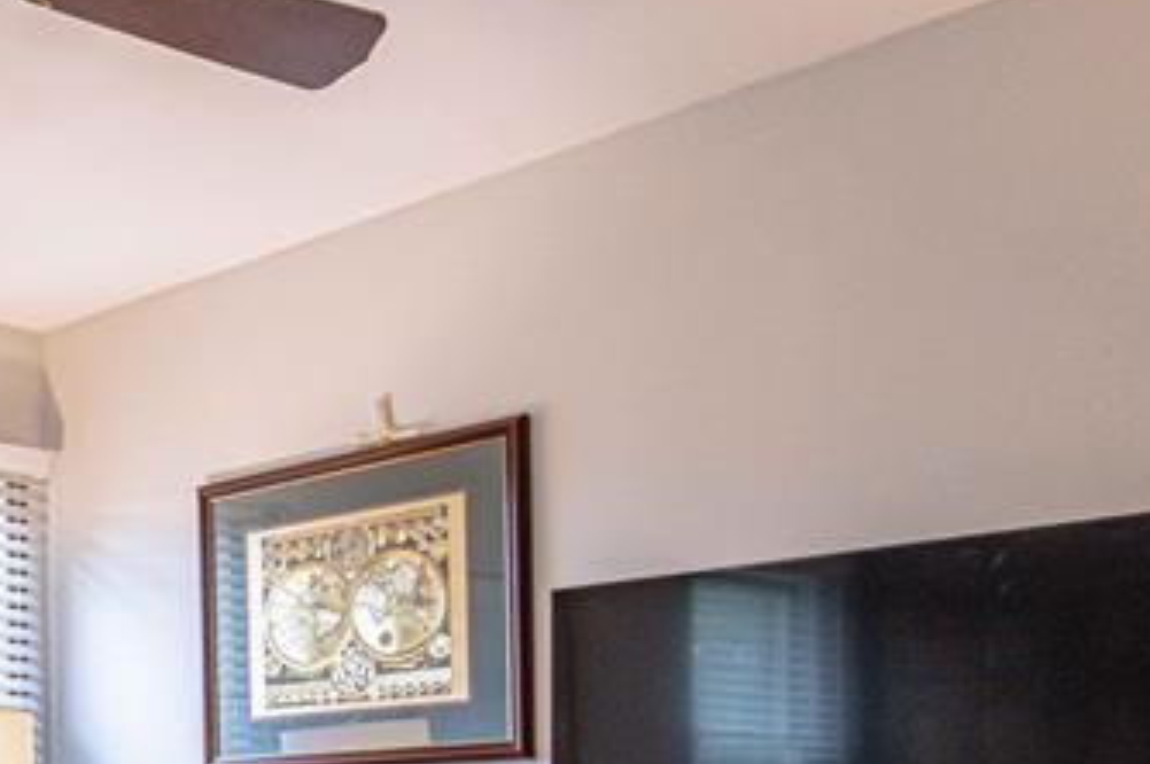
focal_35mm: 52
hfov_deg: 30.2
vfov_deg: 24.1
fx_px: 1659
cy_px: 866
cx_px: -351
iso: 1250
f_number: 4
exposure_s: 1/500
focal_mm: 16
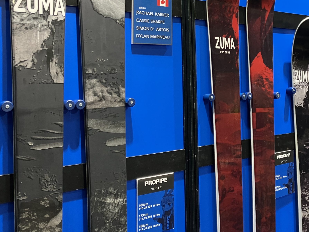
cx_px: 246
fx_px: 420
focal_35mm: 47
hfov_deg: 38.9
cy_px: 60
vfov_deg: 30.4
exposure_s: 1/50
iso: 100
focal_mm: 3.99
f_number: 1.8
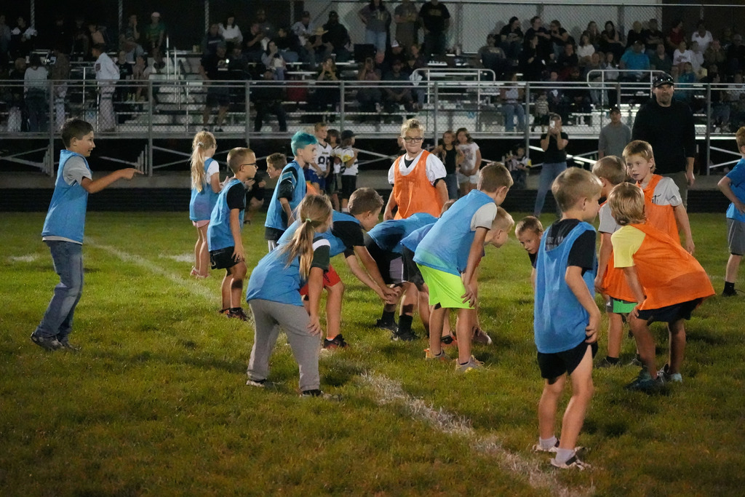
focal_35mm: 105
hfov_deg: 19.5
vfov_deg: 13.0
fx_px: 2173
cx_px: 372
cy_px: 248
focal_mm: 70
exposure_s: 1/800
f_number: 5
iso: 32000
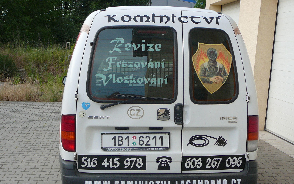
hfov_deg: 32.5
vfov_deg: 20.6
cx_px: 148
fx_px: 505
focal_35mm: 63
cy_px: 104
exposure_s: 1/400
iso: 80
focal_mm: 8.7
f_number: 3.5
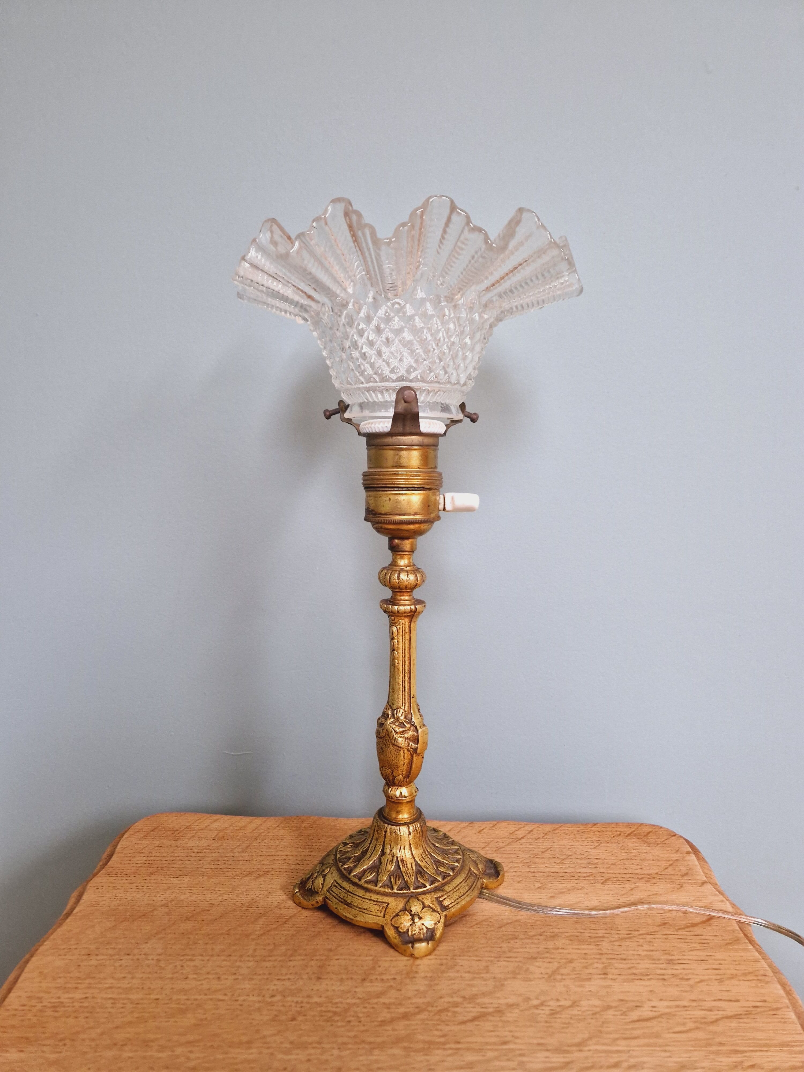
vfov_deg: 73.9
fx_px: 712
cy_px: 536
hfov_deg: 58.9
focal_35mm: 23
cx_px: 402
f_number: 1.8
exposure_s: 1/100
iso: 640
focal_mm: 5.4
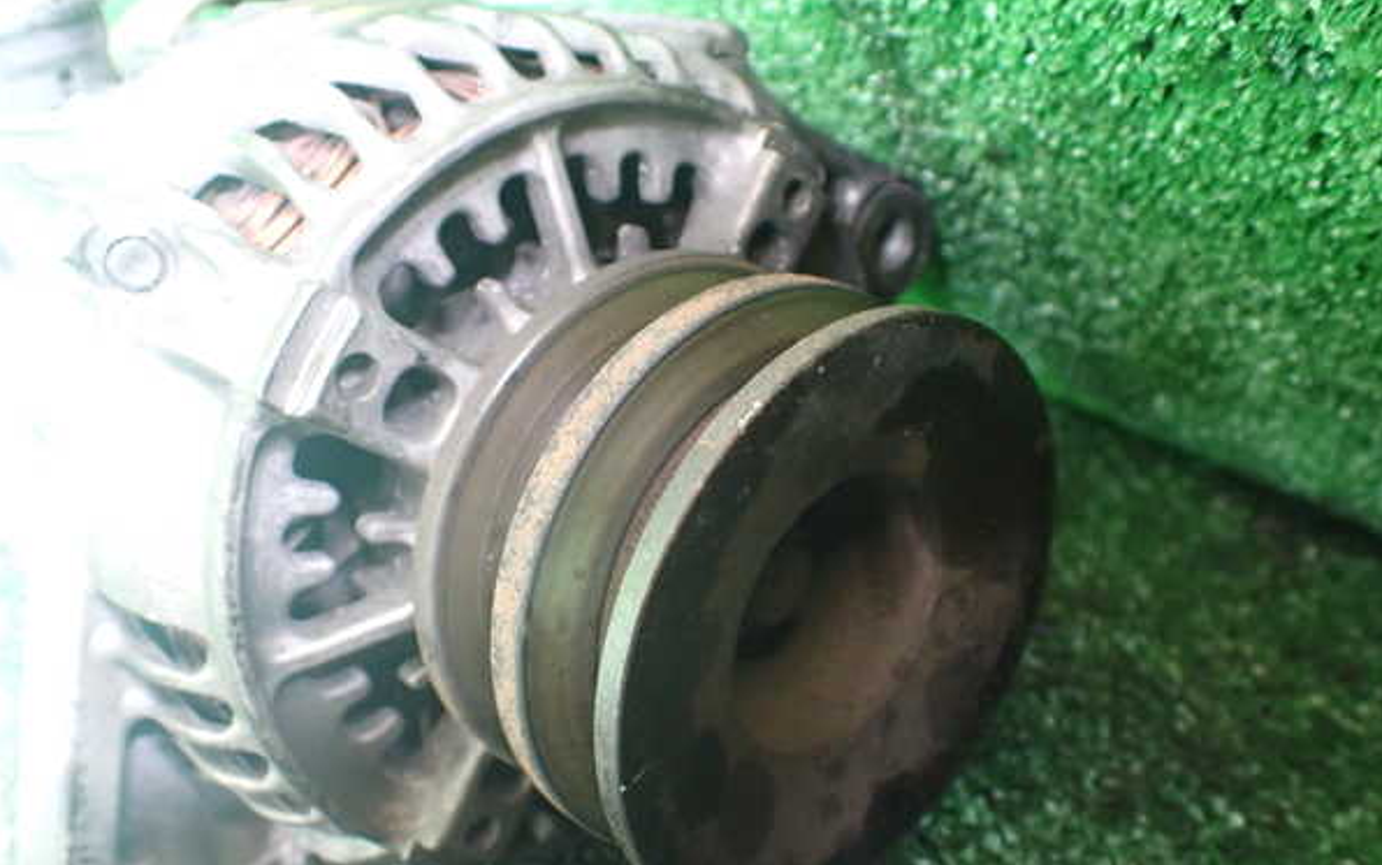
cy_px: 461
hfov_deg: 59.6
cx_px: 691
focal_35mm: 32
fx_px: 1206
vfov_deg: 39.4
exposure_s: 1/40
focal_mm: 5.4
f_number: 2.3
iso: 800
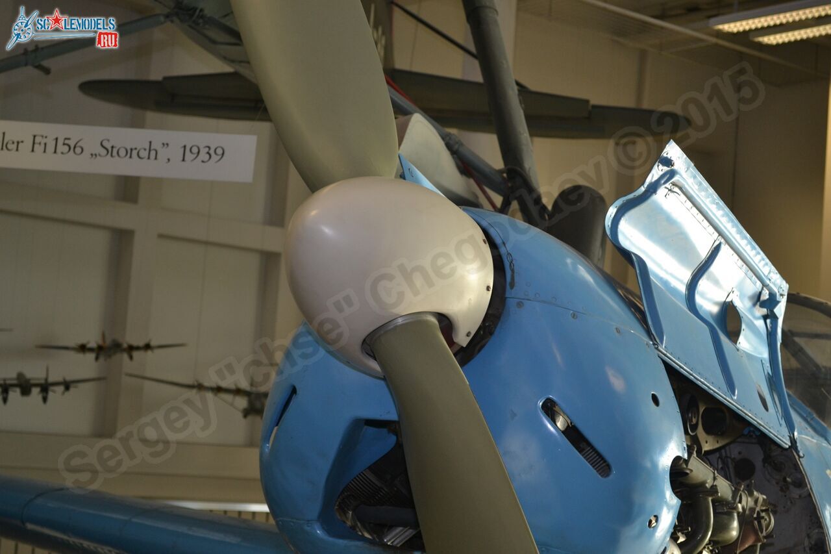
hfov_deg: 29.2
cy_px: 277
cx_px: 416
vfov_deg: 19.7
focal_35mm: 69
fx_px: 1592
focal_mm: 46
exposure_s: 1/80
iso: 400
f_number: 5.3
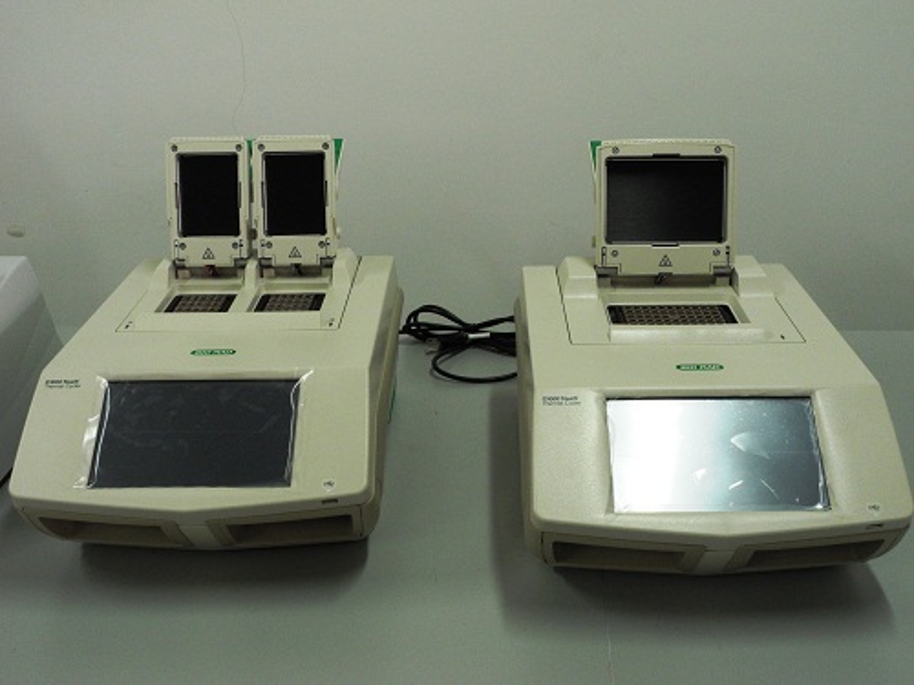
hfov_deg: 45.8
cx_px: 457
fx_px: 1083
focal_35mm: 41
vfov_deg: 35.1
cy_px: 342
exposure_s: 1/32.1
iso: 396
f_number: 6.3
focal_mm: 8.8
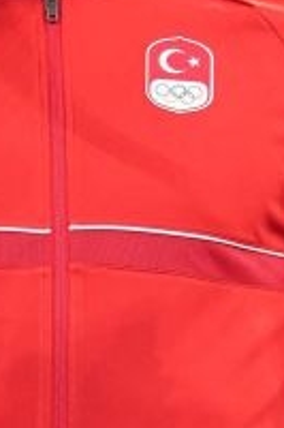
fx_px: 21383
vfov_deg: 1.1
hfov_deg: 0.8
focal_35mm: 1804
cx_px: -64
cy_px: 295
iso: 320
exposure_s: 1/250
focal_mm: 200
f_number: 2.8
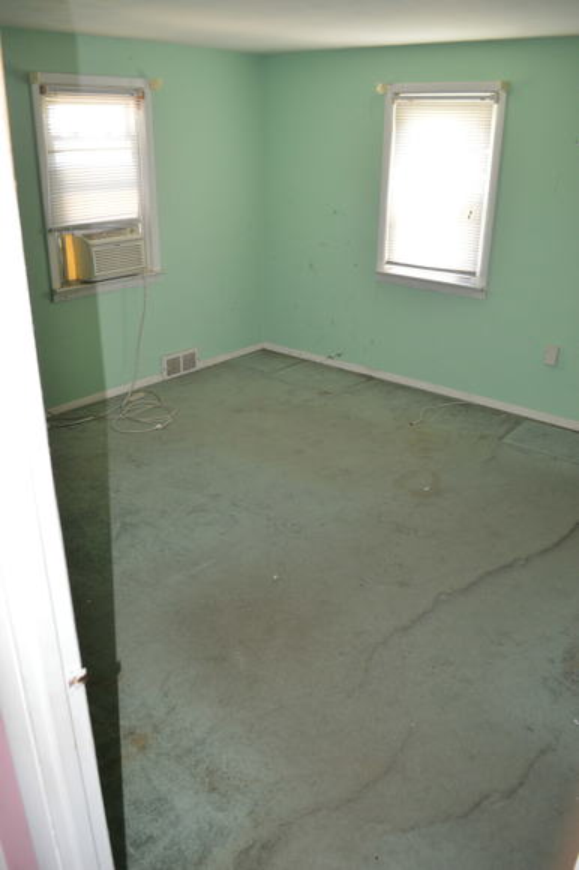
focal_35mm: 27
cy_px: 435
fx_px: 652
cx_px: 290
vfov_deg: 67.4
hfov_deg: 47.9
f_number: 3.5
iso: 720
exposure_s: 1/60
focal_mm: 18
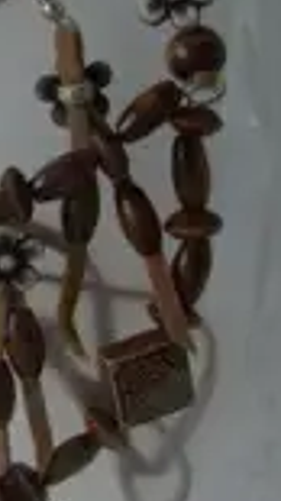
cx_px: -161
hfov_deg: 10.5
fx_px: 1473
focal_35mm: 111
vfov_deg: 19.3
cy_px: 283
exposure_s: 1/47
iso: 64
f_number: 3.5
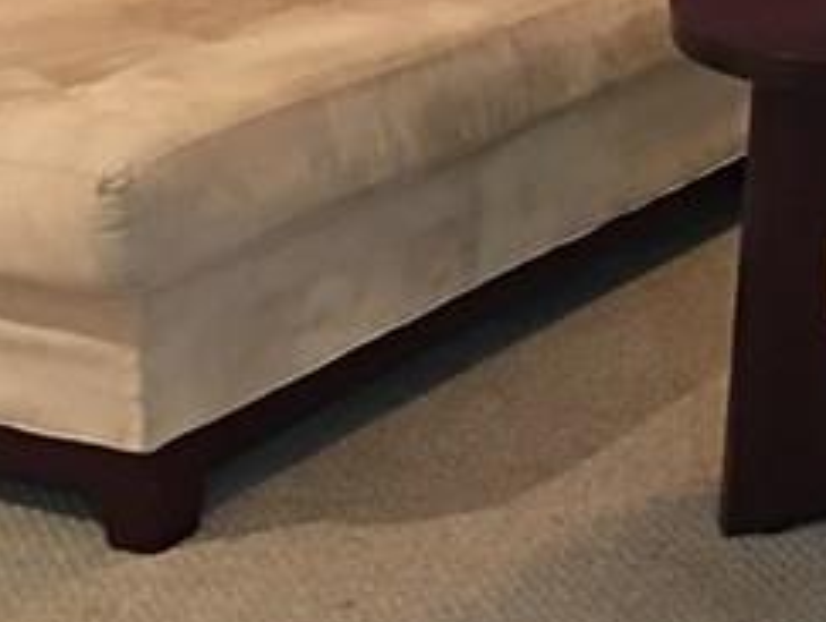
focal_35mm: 122
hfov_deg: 15.1
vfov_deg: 11.7
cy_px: -306
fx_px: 2915
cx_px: 1190
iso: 125
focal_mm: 4.15
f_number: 2.2
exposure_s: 1/4
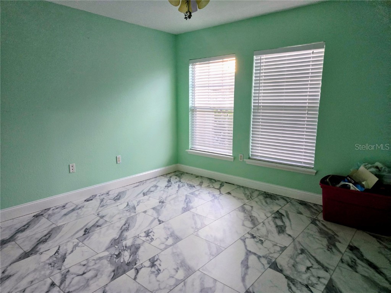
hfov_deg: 73.9
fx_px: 260
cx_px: 196
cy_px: 146
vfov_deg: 58.9
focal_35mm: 23
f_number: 1.8
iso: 800
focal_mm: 5.4
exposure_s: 1/120
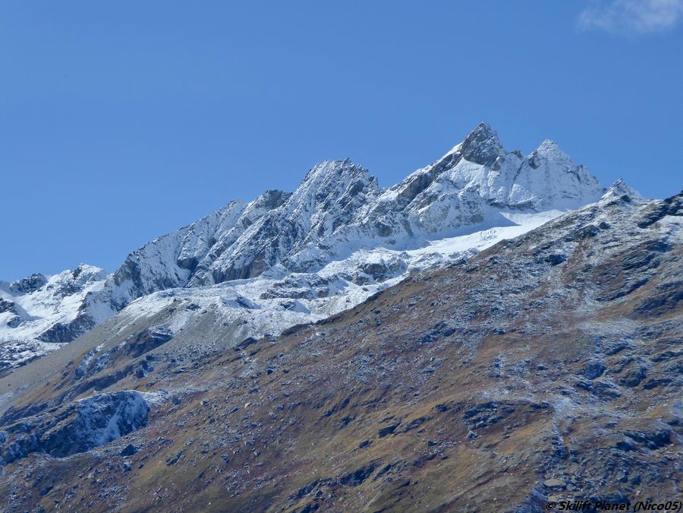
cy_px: 256
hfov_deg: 16.8
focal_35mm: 117
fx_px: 2308
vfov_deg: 12.7
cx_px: 342
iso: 160
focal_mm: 19
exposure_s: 1/800
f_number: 5.6
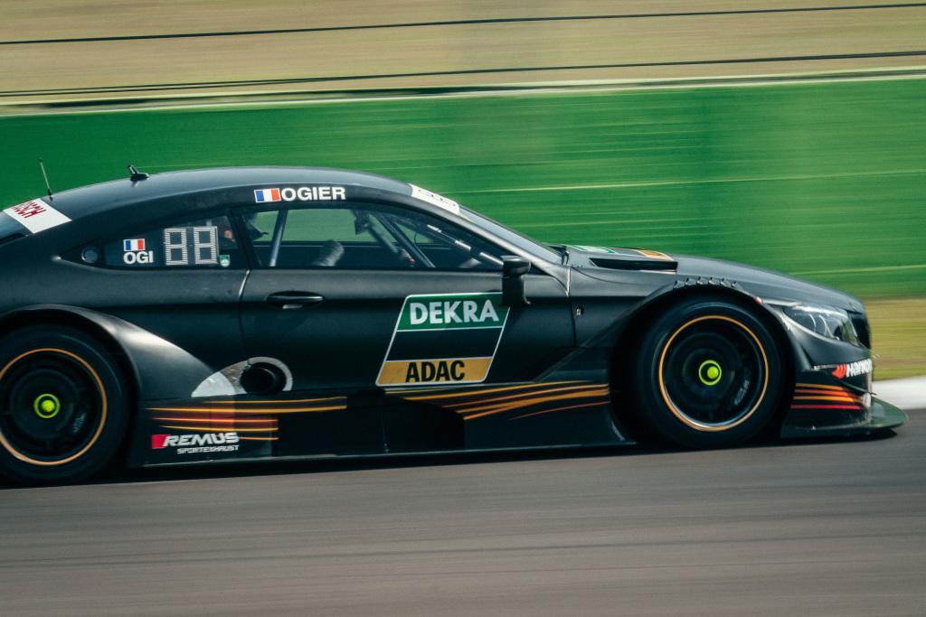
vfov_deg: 7.2
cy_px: 308
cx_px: 463
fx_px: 4939
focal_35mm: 192
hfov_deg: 10.7
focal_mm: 192
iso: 250
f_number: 22
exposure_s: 1/80
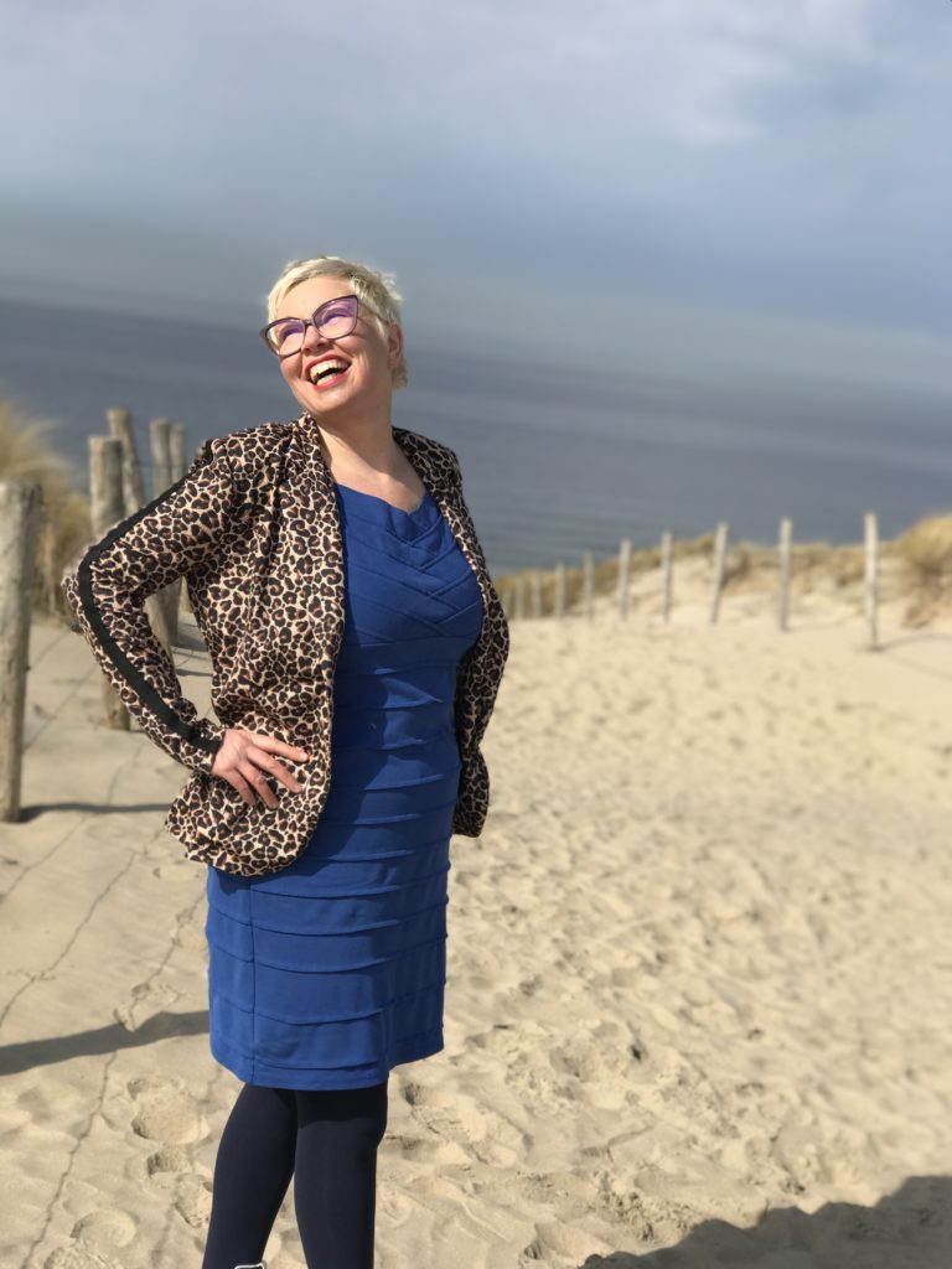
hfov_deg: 25.7
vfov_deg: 33.8
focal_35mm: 57
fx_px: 2090
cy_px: 634
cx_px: 476
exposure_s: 1/1259
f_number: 2.8
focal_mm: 6.6
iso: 20
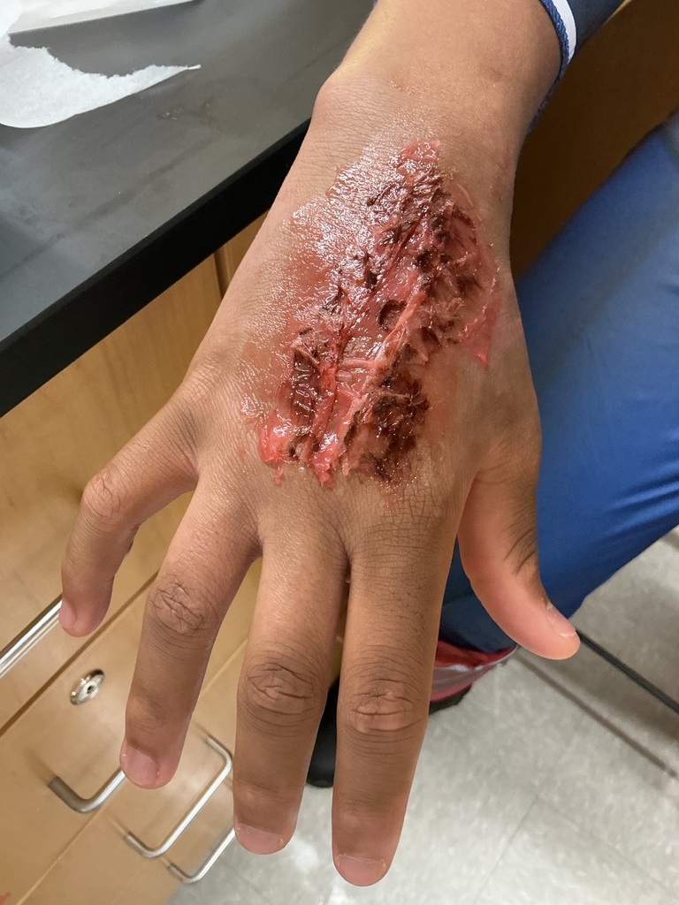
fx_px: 758
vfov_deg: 61.7
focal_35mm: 29
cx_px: 340
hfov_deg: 48.2
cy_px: 452
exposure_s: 1/60
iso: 250
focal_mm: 3
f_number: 1.8
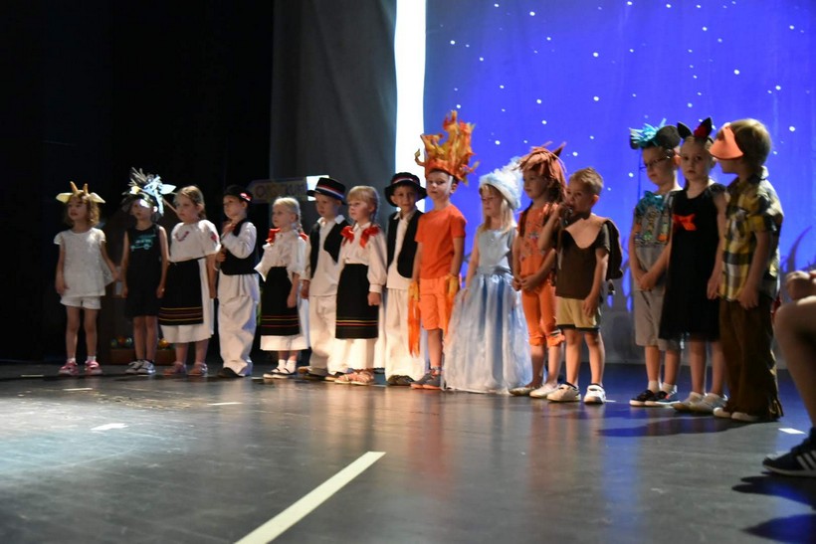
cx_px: 408
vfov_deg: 29.3
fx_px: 1043
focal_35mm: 46
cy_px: 272
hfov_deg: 42.7
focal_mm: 46
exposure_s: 1/30
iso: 10000
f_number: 4
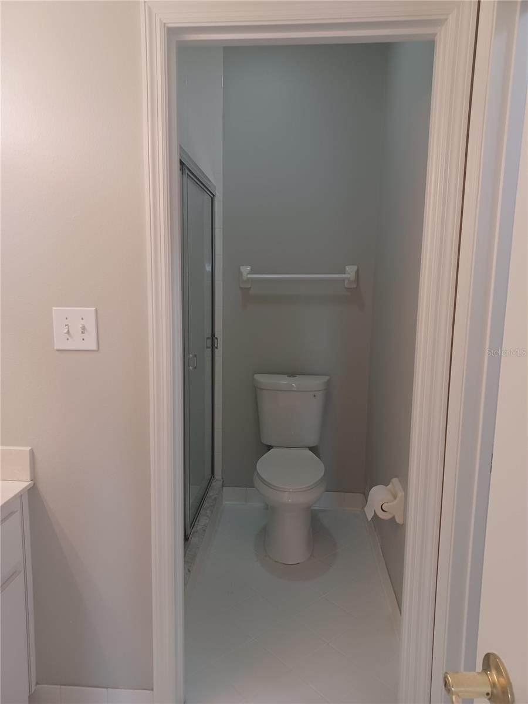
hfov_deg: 54.9
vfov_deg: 69.4
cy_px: 352
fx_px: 508
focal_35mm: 25
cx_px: 264
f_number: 1.8
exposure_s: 1/60
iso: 320
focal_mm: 4.6
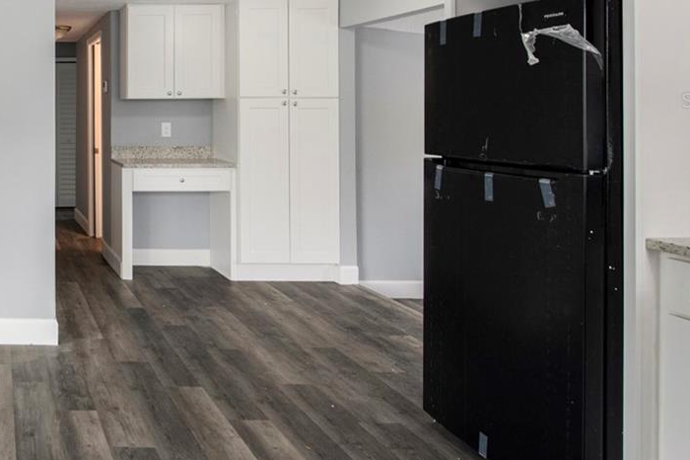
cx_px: -19
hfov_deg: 47.4
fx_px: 613
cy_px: 100
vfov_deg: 39.6
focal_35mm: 32
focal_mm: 14
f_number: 7.1
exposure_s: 1/100
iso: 400
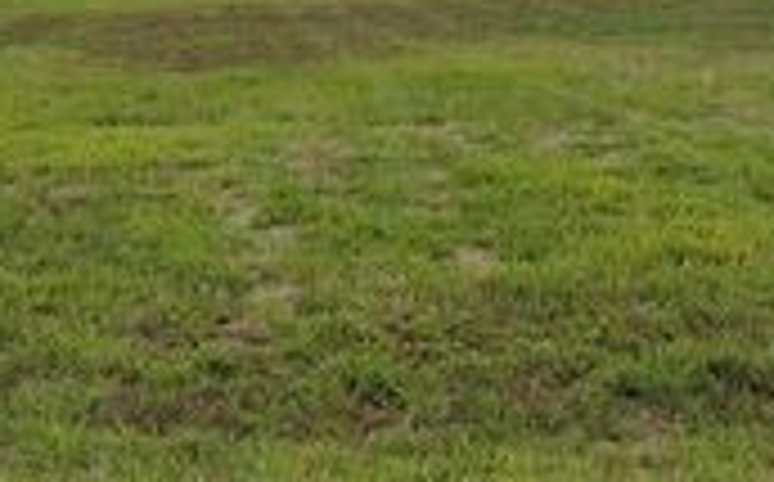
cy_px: -43
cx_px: 58
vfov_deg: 17.0
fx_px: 1559
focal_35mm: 74
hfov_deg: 26.8
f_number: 3.3
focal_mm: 4.3
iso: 100
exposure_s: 1/1000
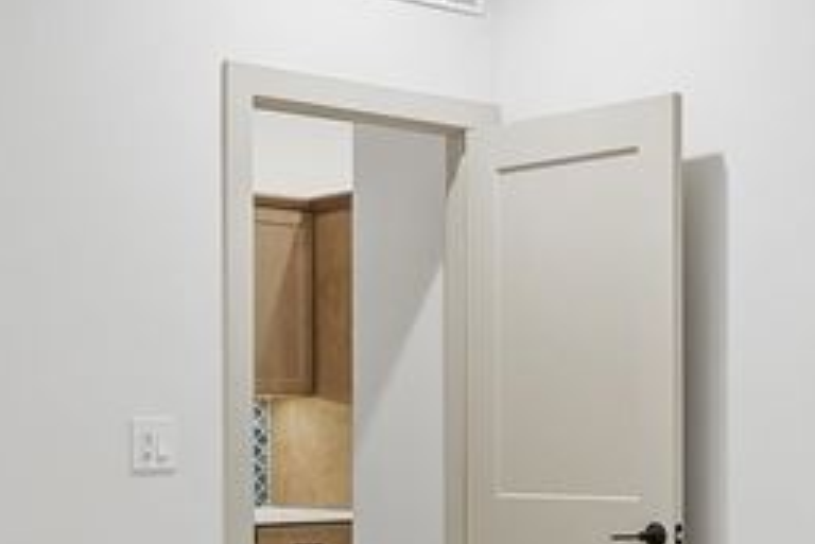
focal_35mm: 82
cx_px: 439
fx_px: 1869
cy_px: 434
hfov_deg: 24.6
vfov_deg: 16.5
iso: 250
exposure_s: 1/60
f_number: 9
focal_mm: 16.5
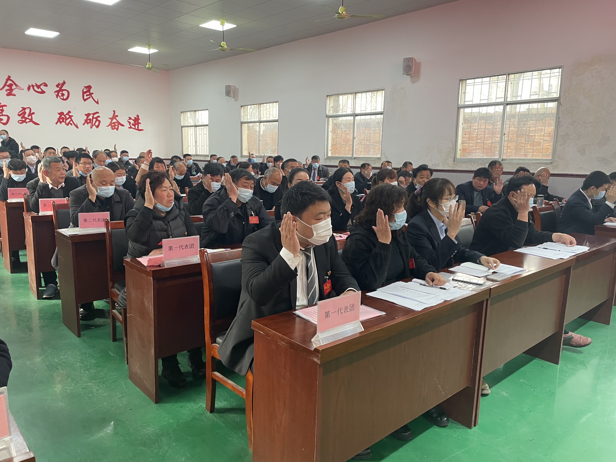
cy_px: 231
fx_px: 463
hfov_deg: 67.3
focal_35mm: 26
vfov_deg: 53.1
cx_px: 308
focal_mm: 4.2
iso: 100
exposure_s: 1/59
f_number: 1.6
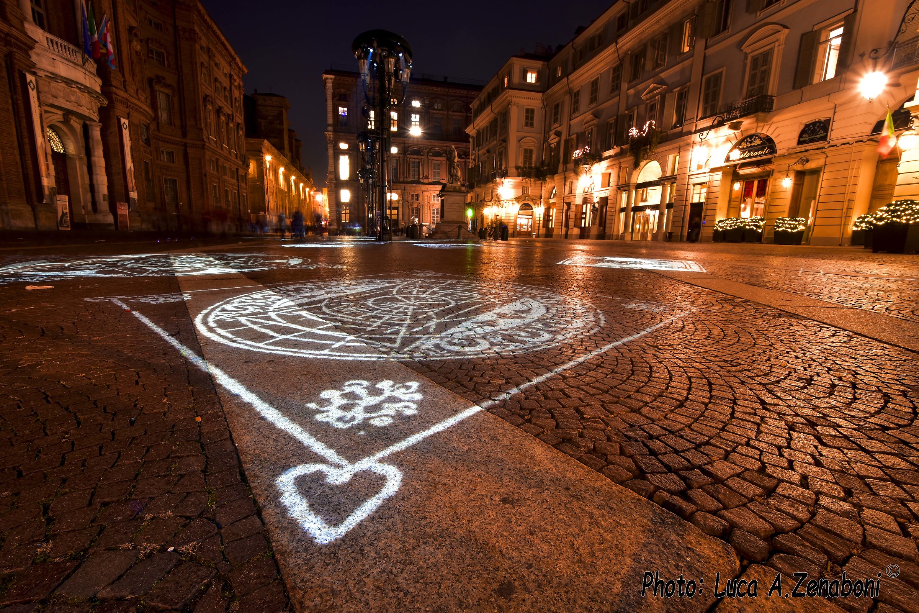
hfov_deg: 100.4
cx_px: 460
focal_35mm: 15
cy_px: 306
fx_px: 383
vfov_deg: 77.3
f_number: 10
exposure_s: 20
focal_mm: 10
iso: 125
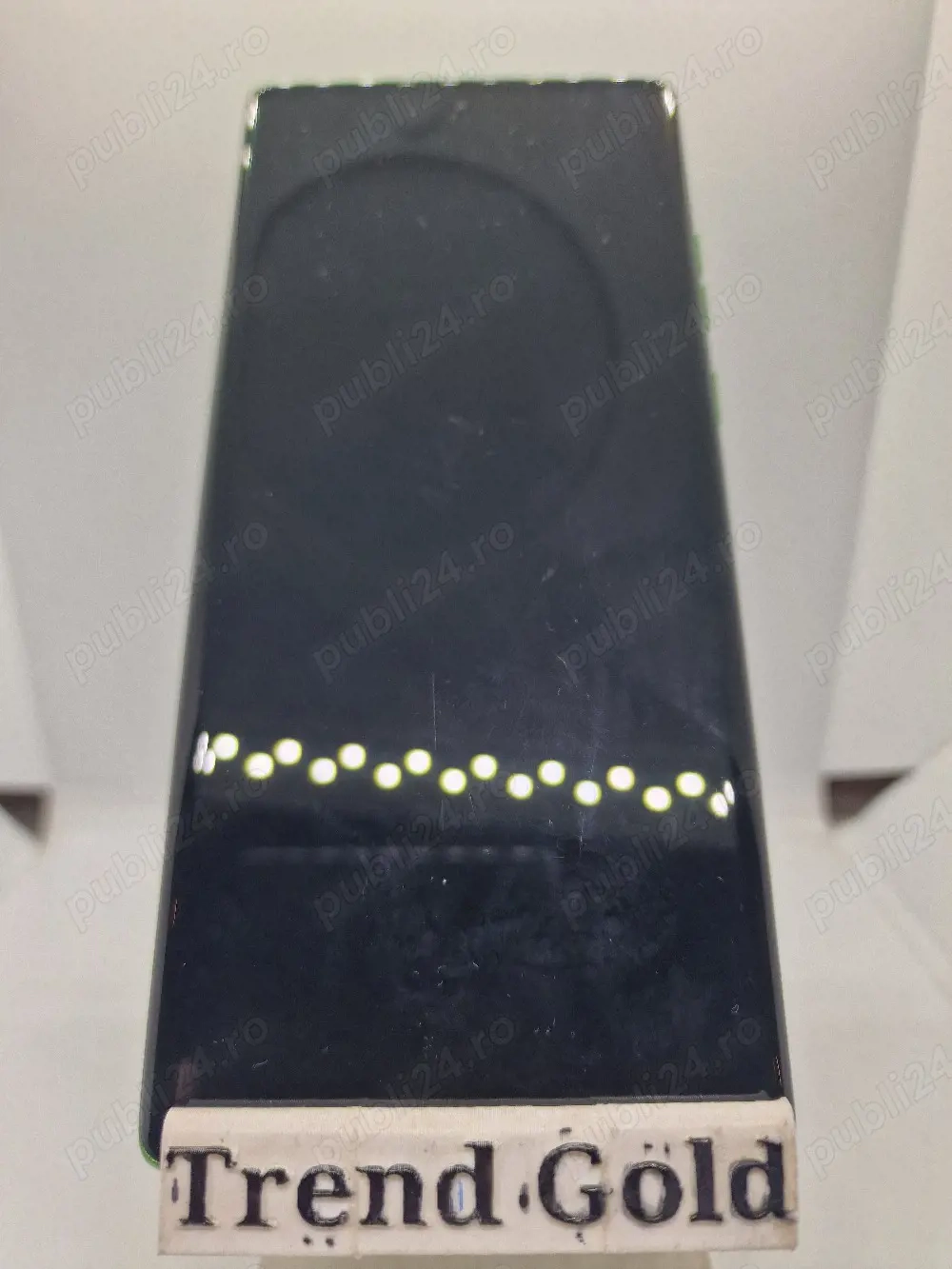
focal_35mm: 23
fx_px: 843
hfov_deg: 58.9
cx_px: 476
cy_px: 634
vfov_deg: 73.9
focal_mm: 6.4
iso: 50
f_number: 1.8
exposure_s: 1/100
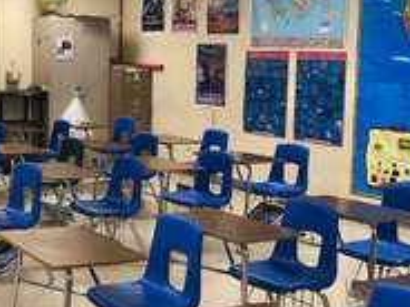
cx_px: 25
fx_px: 722
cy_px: 131
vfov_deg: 24.0
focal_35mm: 61
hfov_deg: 30.0
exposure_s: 1/22
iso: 40
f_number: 1.8
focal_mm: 4
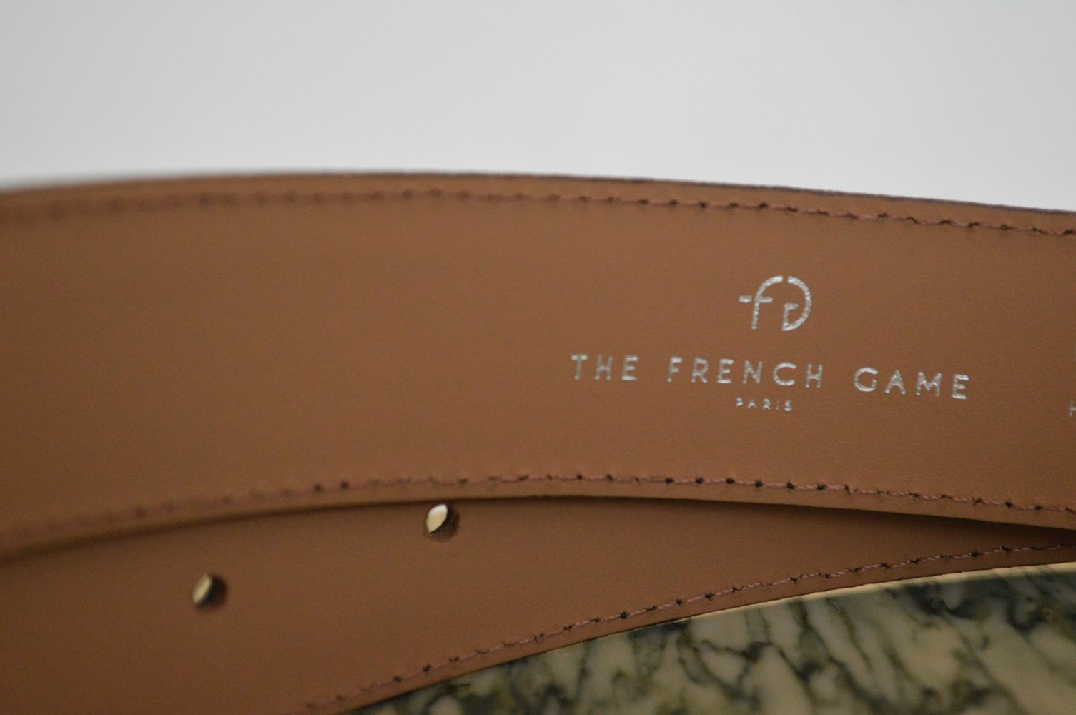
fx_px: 2463
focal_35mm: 82
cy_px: 358
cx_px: 538
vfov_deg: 16.5
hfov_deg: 24.6
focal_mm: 55
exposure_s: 1/60
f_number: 5.6
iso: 2800
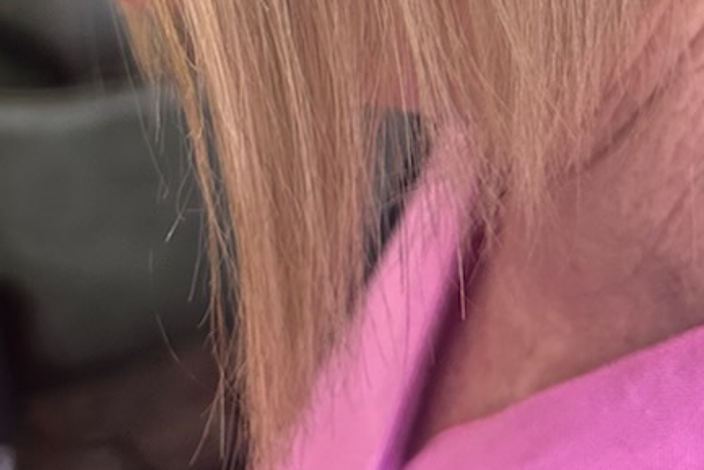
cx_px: 369
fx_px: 2308
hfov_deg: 17.3
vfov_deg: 10.7
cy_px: -447
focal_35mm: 118
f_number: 1.78
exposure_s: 1/100
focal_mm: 6.86
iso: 64
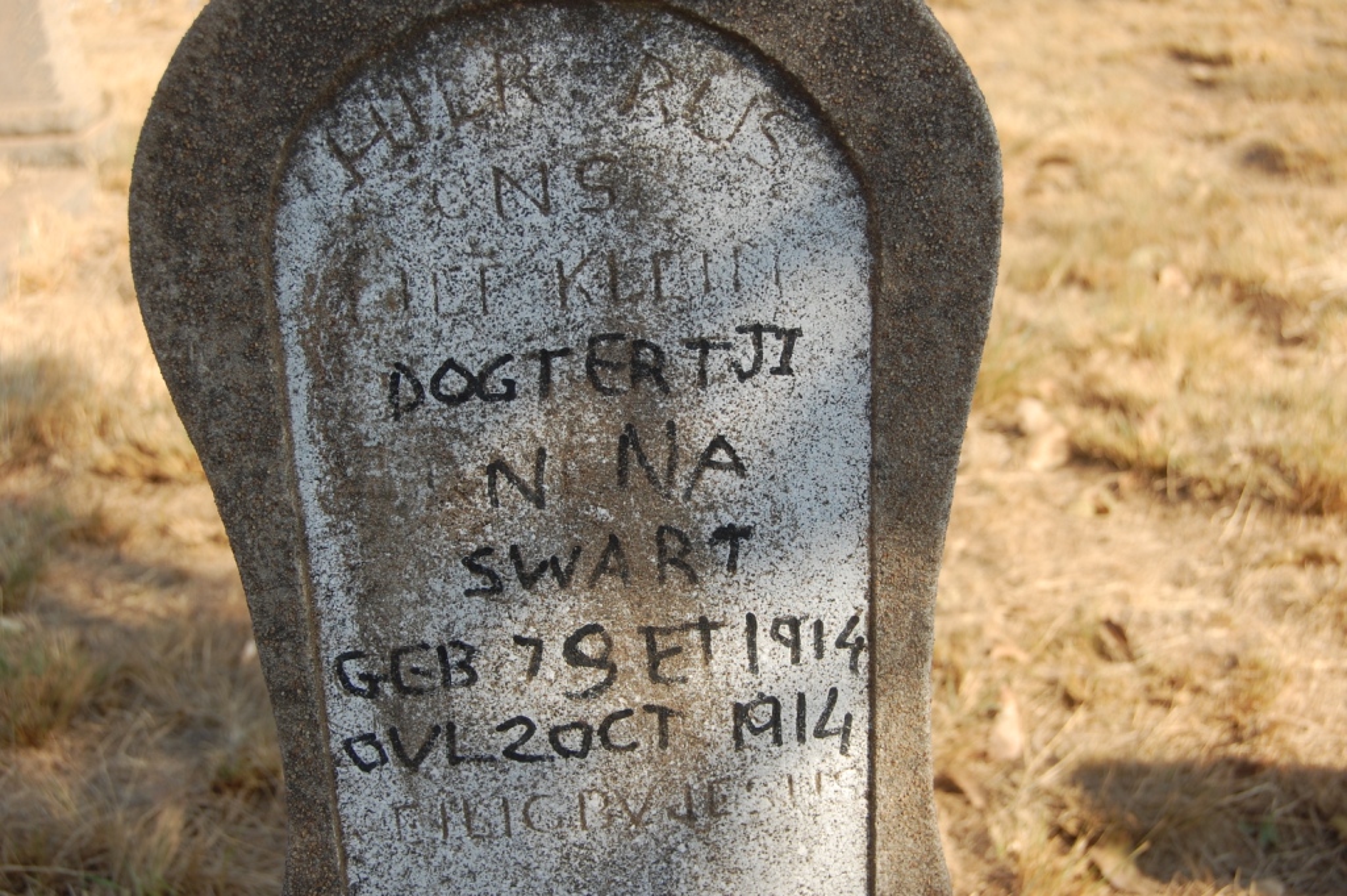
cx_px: 674
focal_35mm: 51
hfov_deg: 38.9
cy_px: 448
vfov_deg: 26.4
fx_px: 1907
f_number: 7.1
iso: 200
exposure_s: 1/200
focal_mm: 34
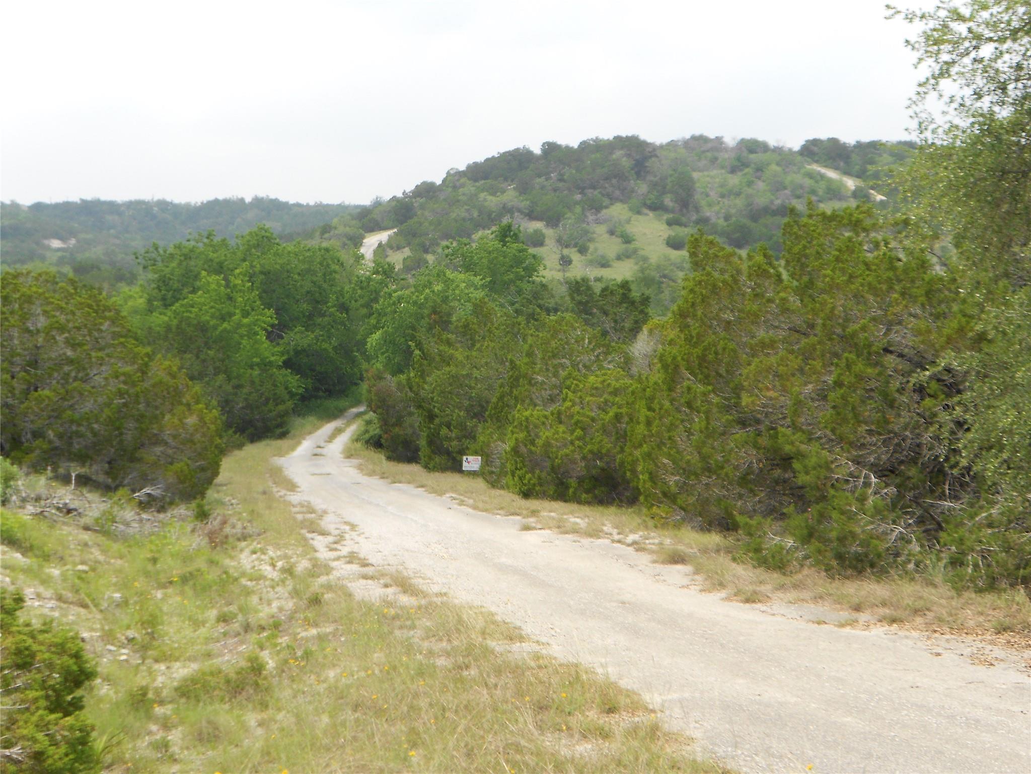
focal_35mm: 49
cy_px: 387
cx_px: 516
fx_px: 1459
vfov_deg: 29.7
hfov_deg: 38.9
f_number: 4.5
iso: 80
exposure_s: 1/400
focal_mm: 8.8
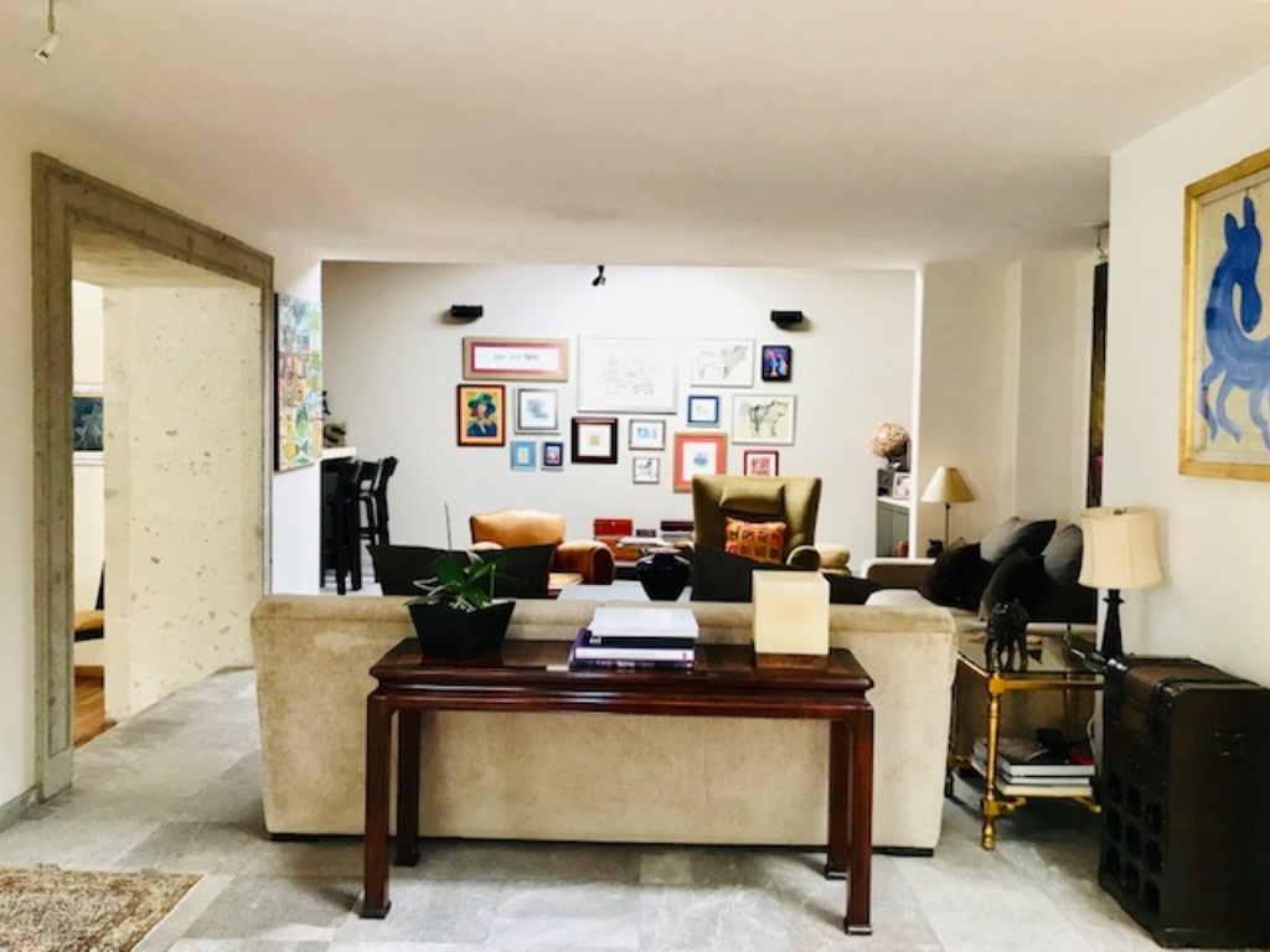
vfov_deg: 49.7
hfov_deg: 63.4
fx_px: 1027
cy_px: 476
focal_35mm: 28
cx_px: 635
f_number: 1.8
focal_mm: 3.99
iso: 32
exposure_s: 1/30
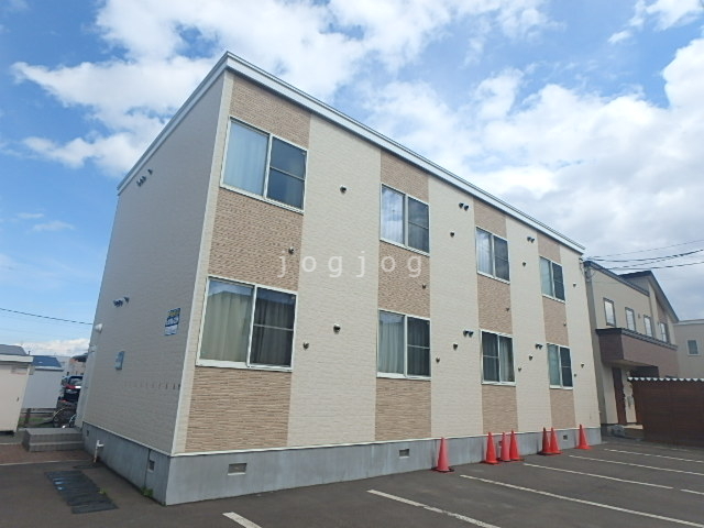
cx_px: 352
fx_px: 427
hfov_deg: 79.0
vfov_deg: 63.4
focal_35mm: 21
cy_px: 264
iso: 125
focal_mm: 3.7
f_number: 6
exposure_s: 1/500
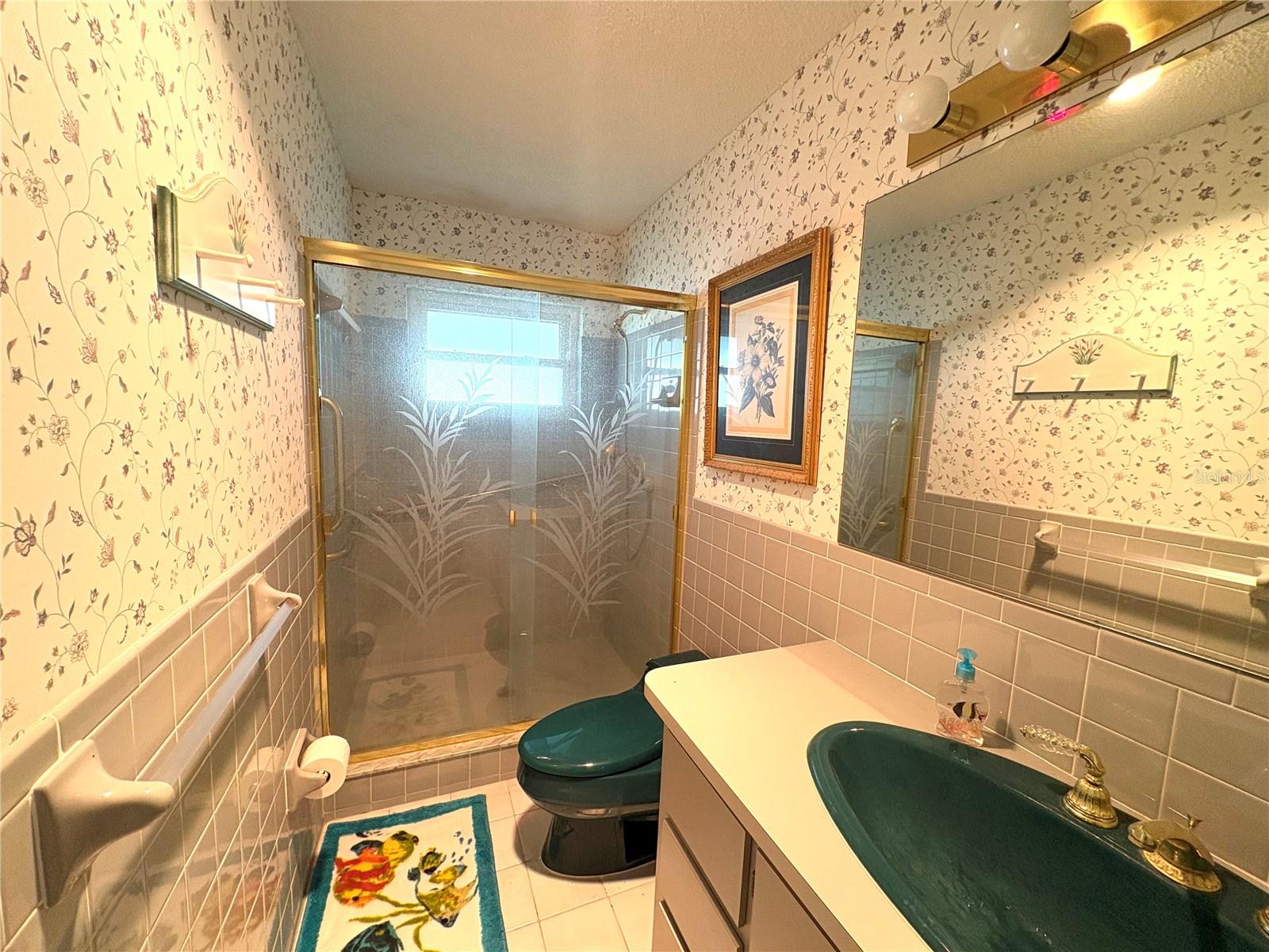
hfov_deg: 102.1
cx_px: 634
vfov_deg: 85.7
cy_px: 476
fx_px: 513
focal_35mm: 14
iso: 250
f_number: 2.2
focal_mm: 2.22
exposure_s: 1/120
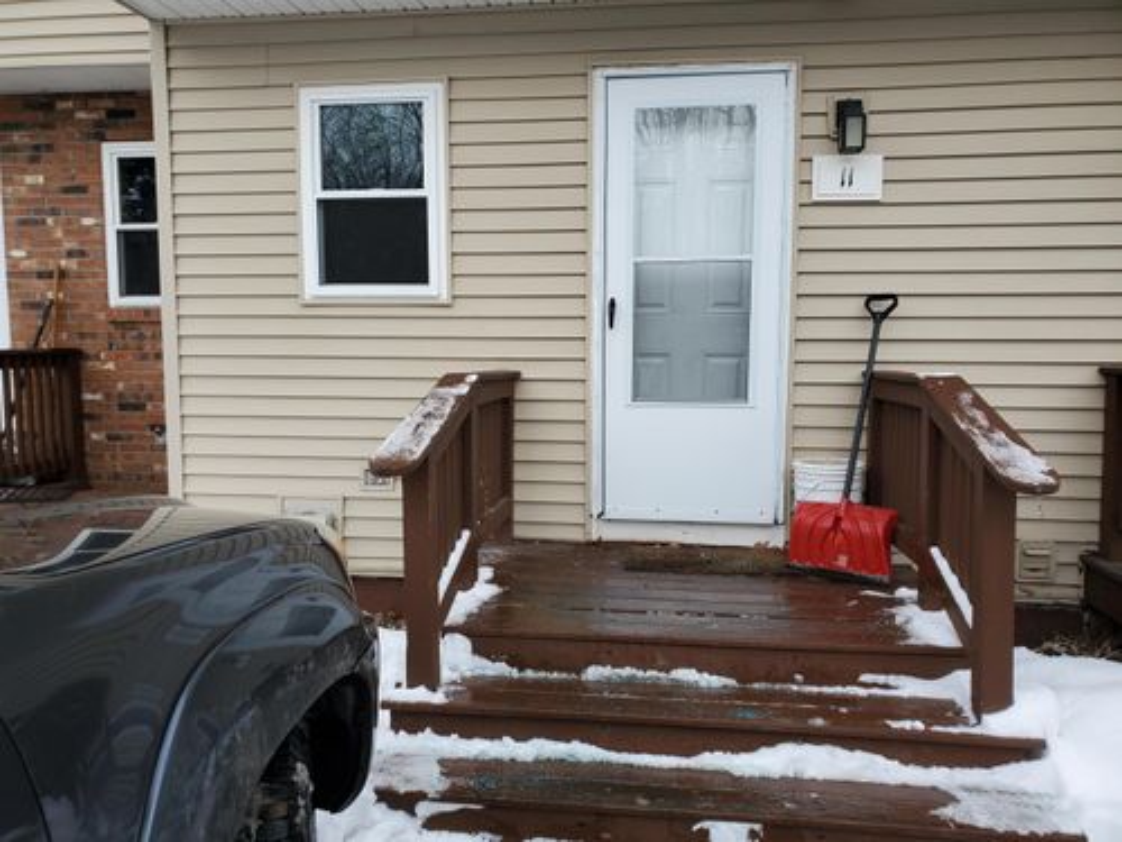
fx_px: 843
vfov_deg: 53.1
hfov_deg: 67.3
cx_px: 561
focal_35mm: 26
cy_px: 421
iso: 50
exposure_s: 1/200
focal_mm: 4.3
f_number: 2.4
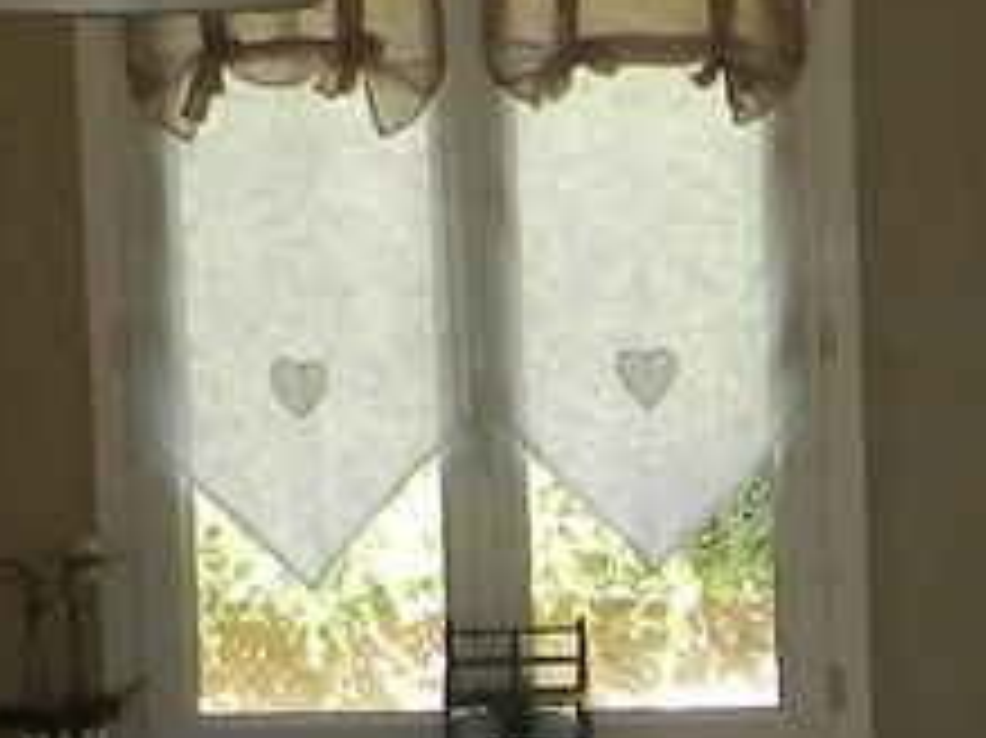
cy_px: 945
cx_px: 1387
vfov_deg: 8.7
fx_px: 4783
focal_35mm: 168
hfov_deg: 11.4
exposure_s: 1/80
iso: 160
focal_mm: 4
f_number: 3.4
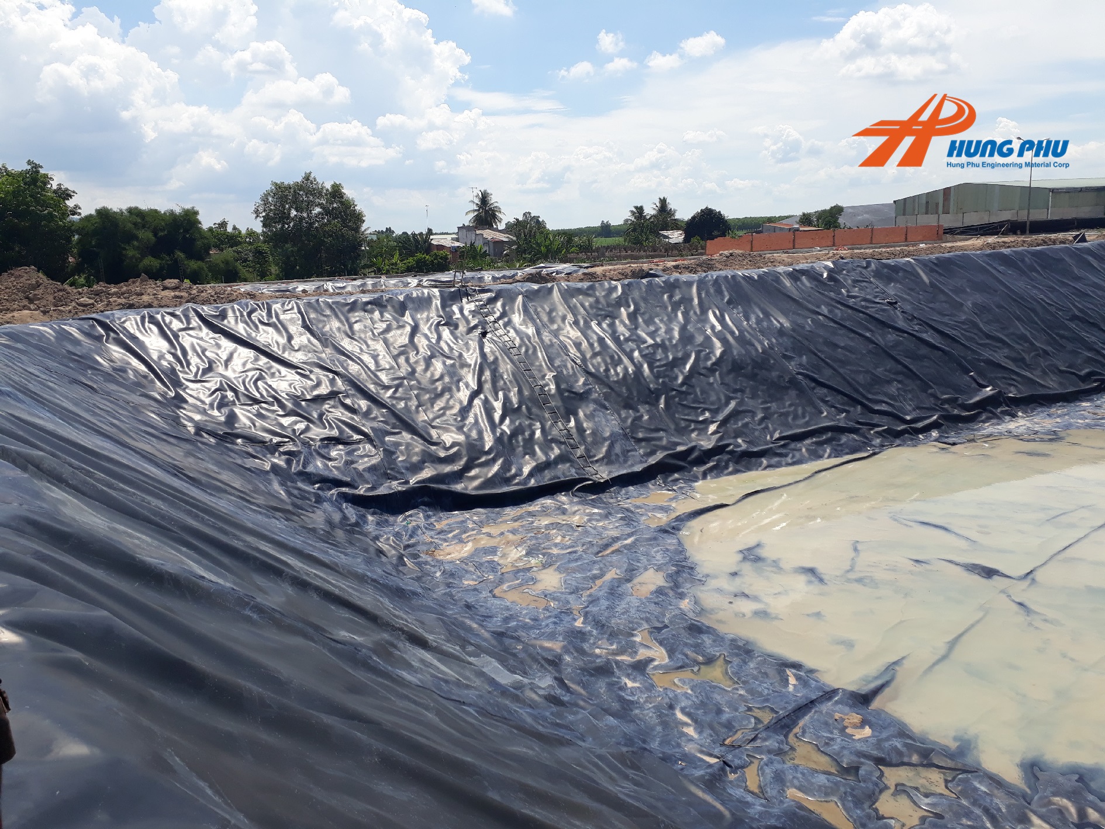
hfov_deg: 65.3
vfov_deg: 51.4
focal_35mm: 27
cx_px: 552
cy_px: 414
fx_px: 862
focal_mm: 3.6
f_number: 1.9
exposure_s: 1/2119
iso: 40
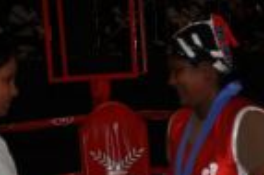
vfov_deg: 6.1
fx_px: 1612
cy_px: 304
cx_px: 199
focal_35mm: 220
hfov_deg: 9.3
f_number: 4.8
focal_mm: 35
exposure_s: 1/90
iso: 200
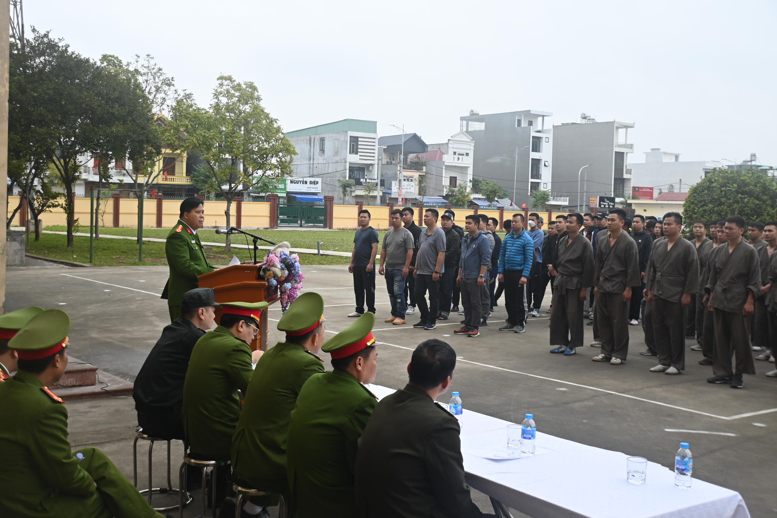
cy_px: 259
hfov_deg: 48.5
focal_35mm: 40
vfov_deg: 33.4
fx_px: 863
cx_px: 388
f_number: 4.5
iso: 200
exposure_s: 1/250
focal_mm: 27
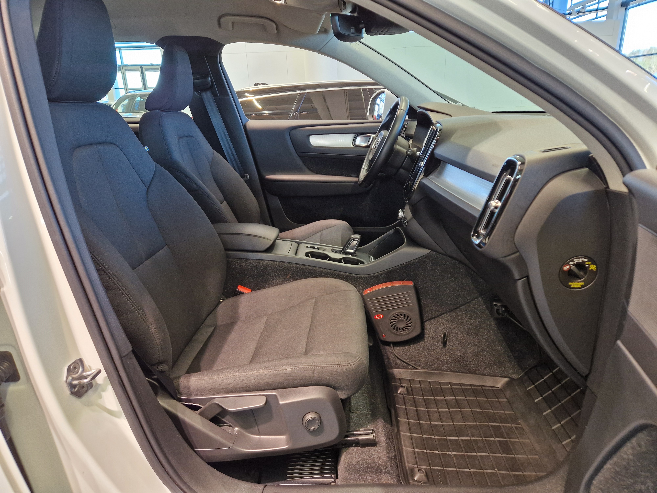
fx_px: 437
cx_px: 328
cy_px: 246
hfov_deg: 73.9
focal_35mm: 23
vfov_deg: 58.9
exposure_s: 1/100
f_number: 1.8
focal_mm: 5.4
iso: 250
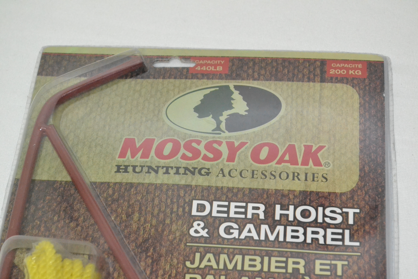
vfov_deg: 16.6
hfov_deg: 24.6
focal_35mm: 82
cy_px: 140
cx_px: 209
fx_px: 958
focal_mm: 55
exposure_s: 1/200
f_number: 7.1
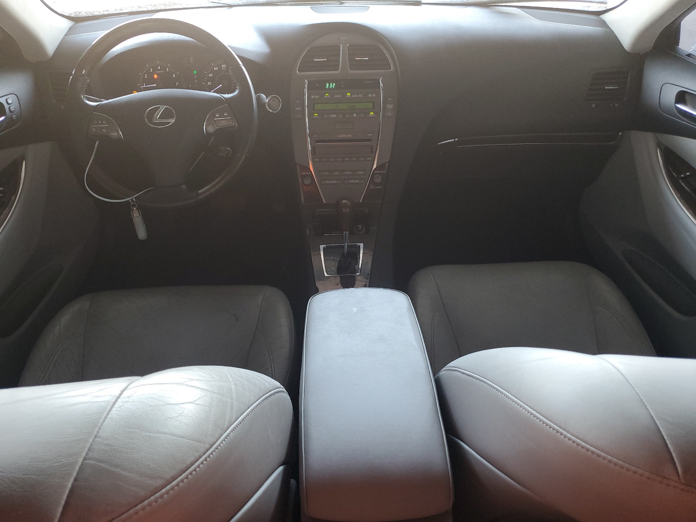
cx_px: 348
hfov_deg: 67.3
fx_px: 523
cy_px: 261
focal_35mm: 26
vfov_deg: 53.1
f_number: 1.5
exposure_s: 1/60.2
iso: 119
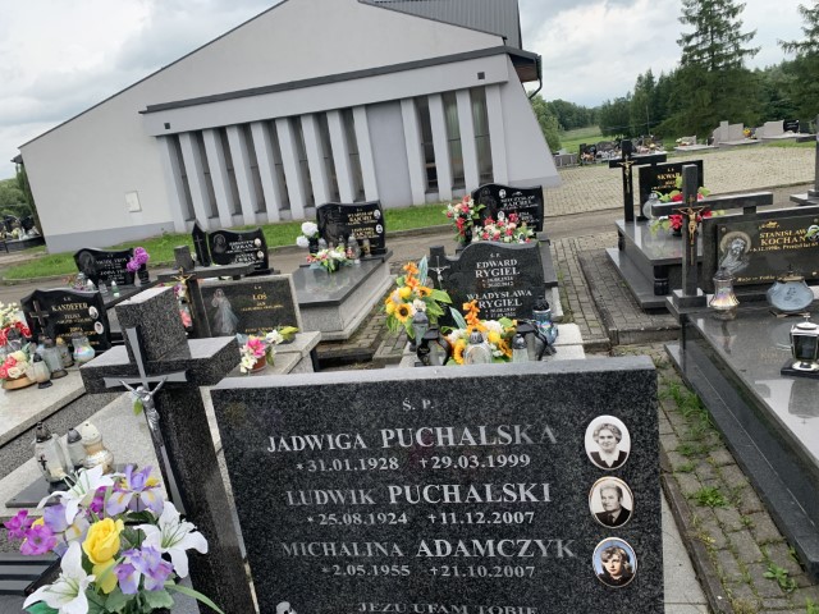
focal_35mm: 26
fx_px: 615
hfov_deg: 67.3
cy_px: 307
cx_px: 410
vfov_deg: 53.1
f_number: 1.8
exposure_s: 1/919
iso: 25
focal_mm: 4.25
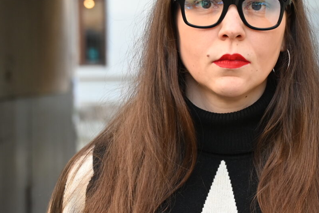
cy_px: 154
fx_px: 1400
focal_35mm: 158
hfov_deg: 13.0
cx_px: 224
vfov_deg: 8.7
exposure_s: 1/200
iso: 400
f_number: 4
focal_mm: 49
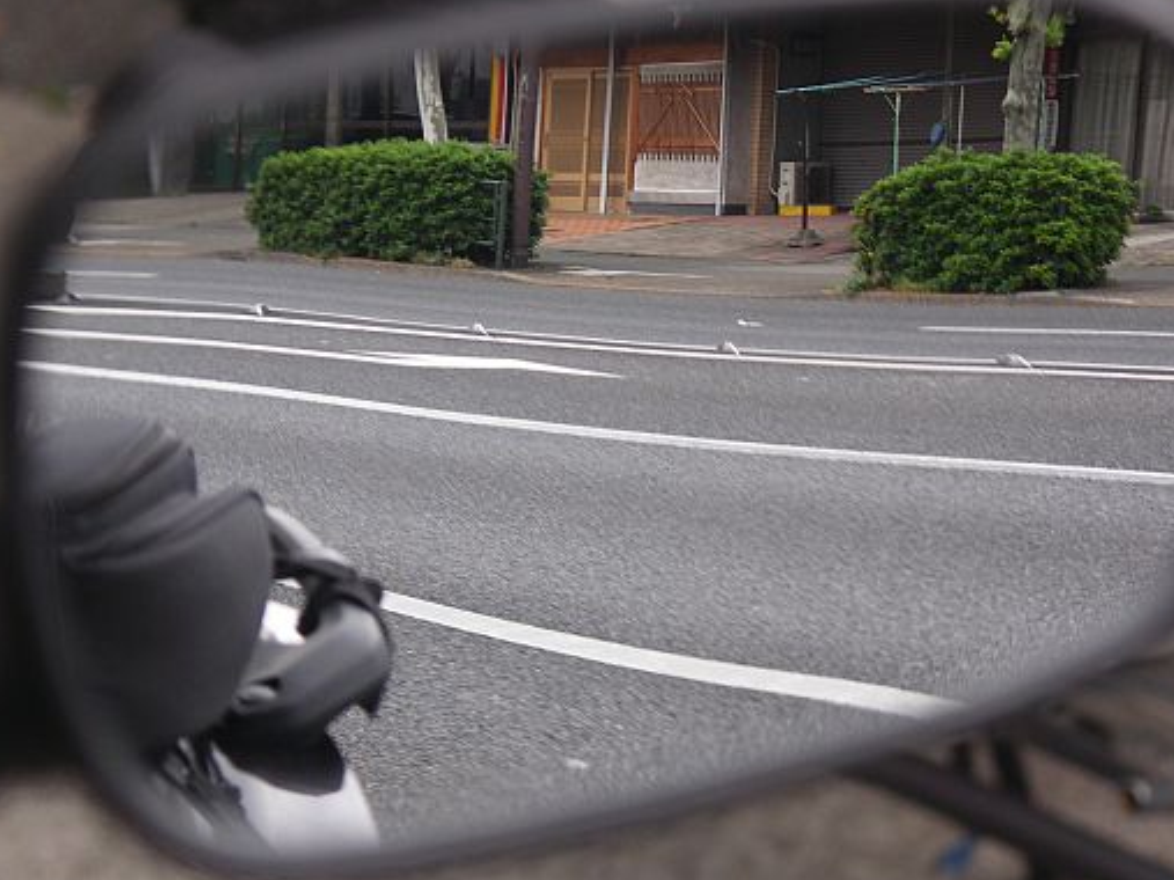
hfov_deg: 12.8
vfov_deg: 9.6
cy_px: 419
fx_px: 5222
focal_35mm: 154
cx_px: 676
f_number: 3.2
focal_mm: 31.6
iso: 100
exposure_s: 1/100
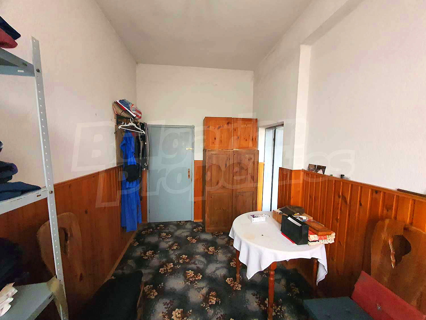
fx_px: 160
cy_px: 160
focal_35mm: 13
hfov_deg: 106.2
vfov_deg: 89.9
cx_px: 213
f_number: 2.2
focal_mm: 1.8
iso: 640
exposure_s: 1/25
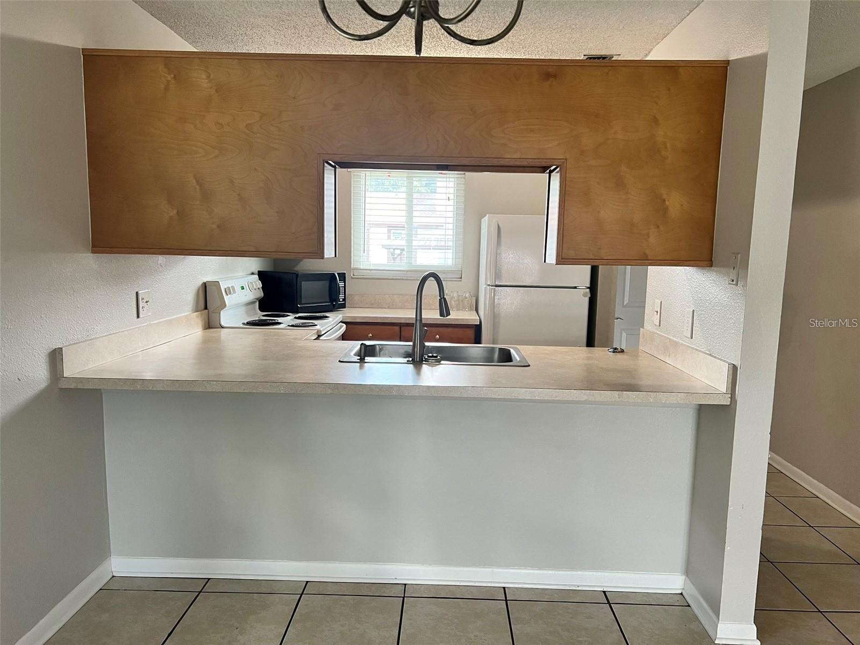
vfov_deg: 53.1
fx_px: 646
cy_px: 322
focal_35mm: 26
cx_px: 430
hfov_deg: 67.3
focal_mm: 5.7
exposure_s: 1/60
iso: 125
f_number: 1.5
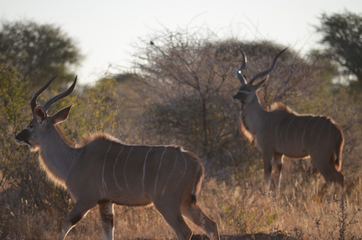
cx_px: 181
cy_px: 120
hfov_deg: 4.6
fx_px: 4516
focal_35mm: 450
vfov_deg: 3.0
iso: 100
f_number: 5.6
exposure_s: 1/200
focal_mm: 300
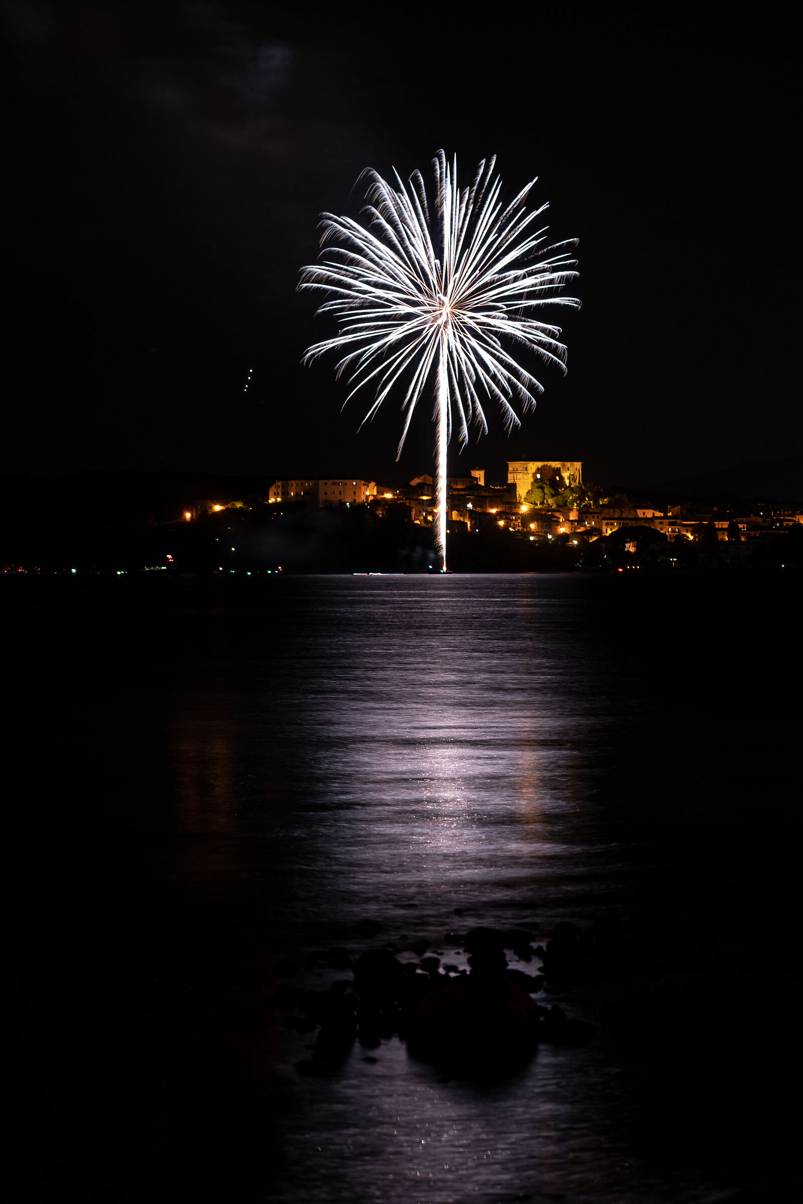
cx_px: 402
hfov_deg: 13.0
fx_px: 3513
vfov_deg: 19.5
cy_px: 602
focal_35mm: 105
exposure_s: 15
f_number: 4.5
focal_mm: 105
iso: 64
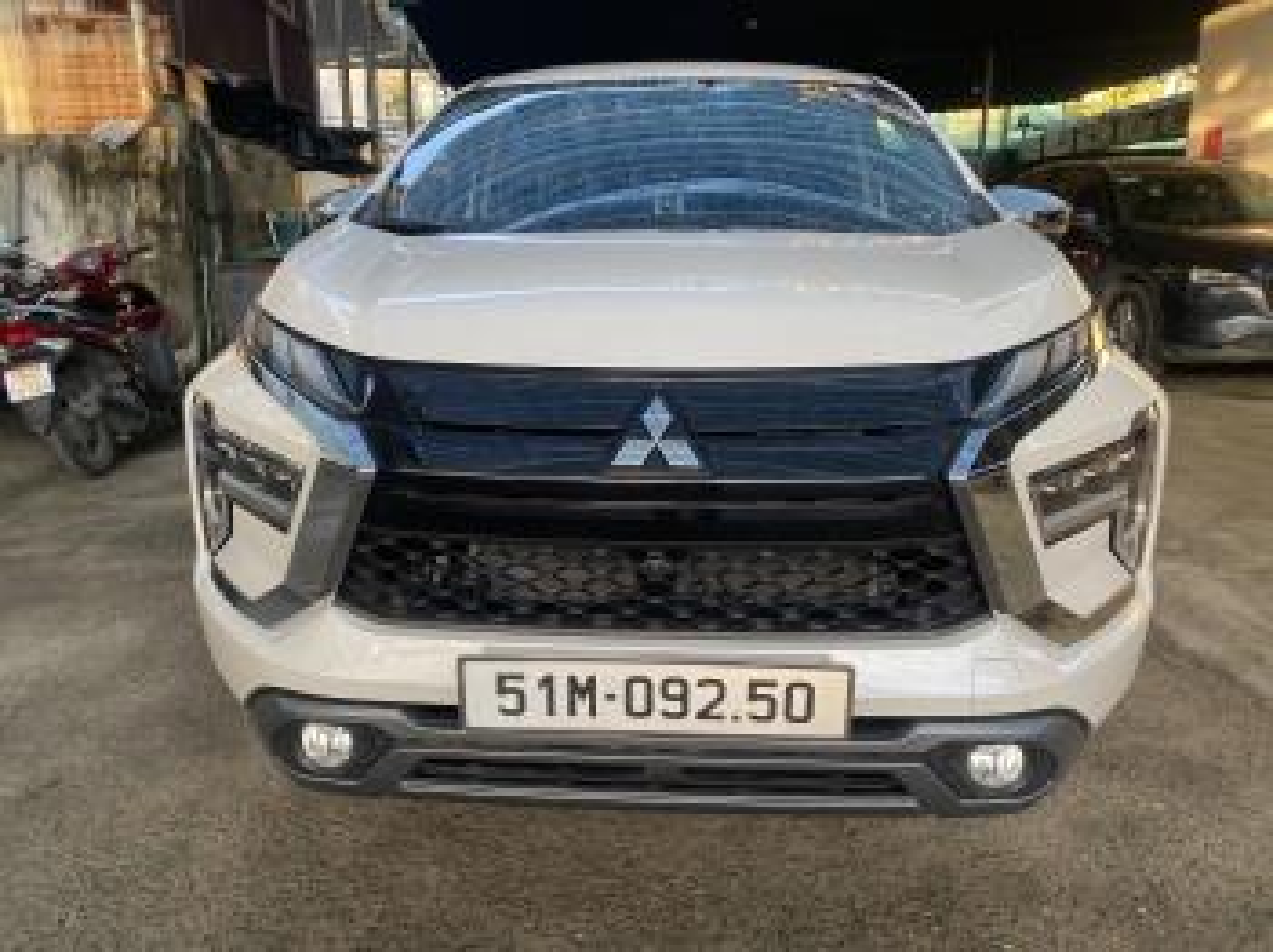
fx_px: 955
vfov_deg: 53.0
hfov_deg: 67.3
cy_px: 476
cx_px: 636
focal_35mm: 26
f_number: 1.8
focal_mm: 4.25
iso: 125
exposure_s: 1/122
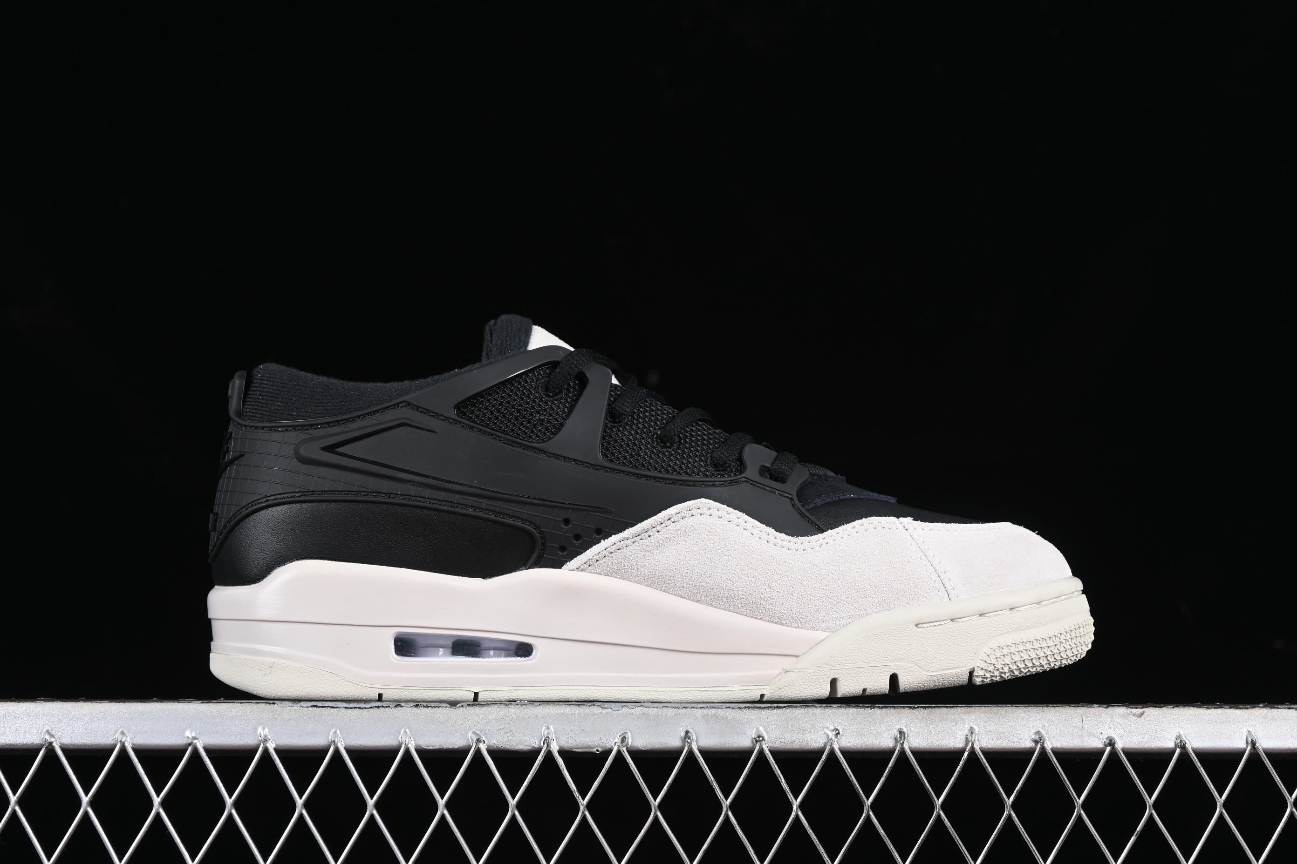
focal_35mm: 75
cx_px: 648
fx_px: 2702
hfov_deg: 27.0
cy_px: 432
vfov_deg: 18.2
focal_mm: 50
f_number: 6.3
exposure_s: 1/60
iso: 160
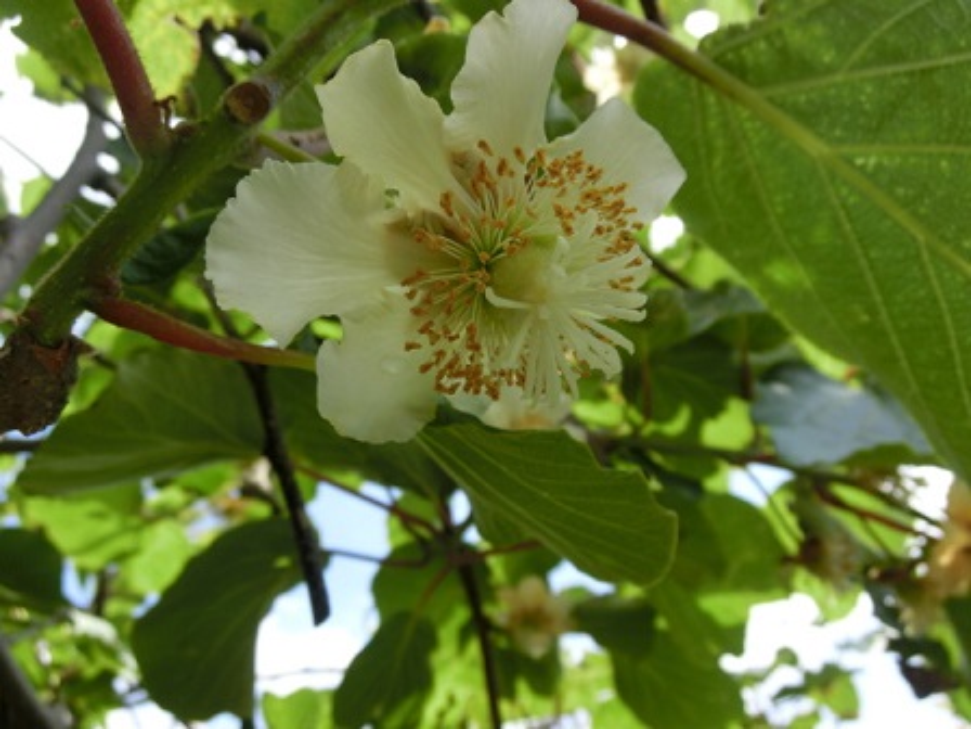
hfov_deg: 69.4
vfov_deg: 54.9
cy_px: 364
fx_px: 701
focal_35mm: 25
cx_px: 486
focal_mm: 4.4
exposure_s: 1/500
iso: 80
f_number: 3.3
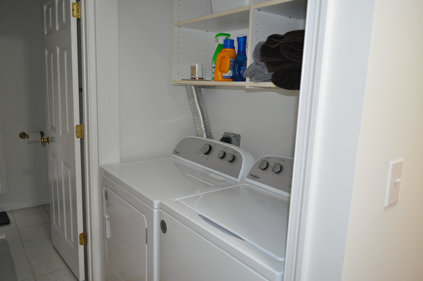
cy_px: 140
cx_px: 212
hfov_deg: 67.4
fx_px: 317
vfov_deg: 47.8
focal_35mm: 27
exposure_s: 1/80
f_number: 3.5
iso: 800
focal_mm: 18
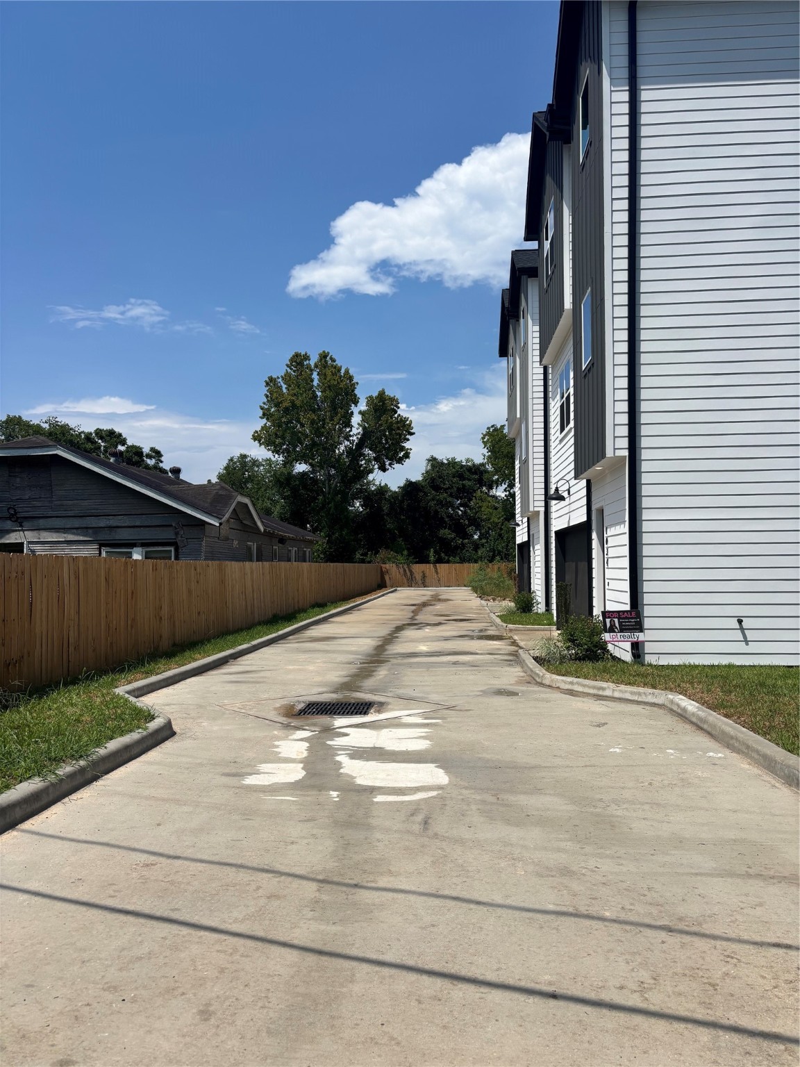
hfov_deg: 53.1
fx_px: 801
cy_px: 534
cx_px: 400
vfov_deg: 67.3
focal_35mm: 26
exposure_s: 1/6711
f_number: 1.6
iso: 50
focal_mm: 5.96
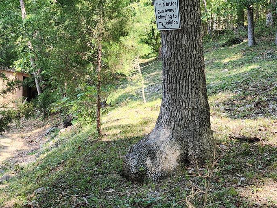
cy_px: 90
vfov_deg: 27.0
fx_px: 432
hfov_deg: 35.5
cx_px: 148
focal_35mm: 54
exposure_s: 1/180
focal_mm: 6.4
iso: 50
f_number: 1.8
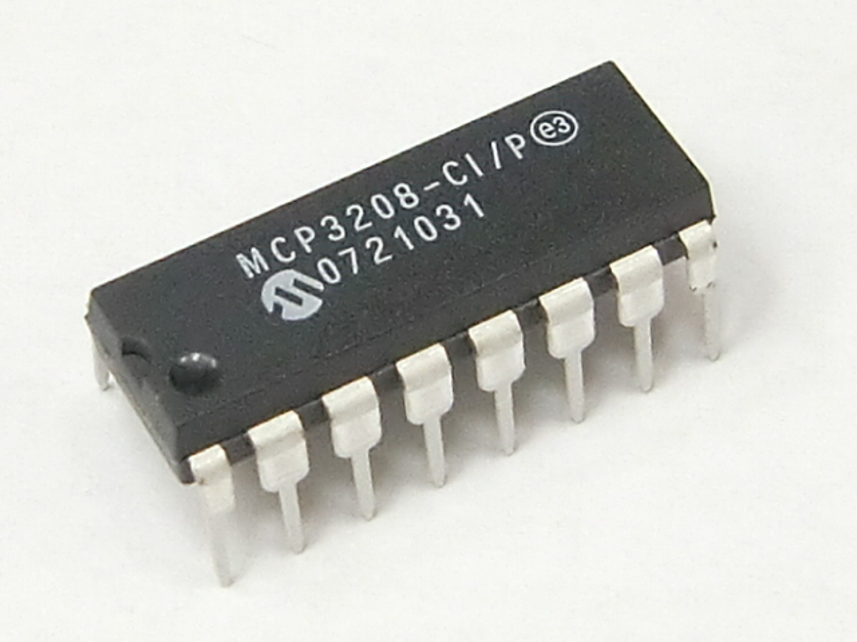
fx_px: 693
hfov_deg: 63.4
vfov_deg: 49.7
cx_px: 428
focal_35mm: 28
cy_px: 321
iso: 320
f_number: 2.6
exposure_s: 1/60
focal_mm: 4.9
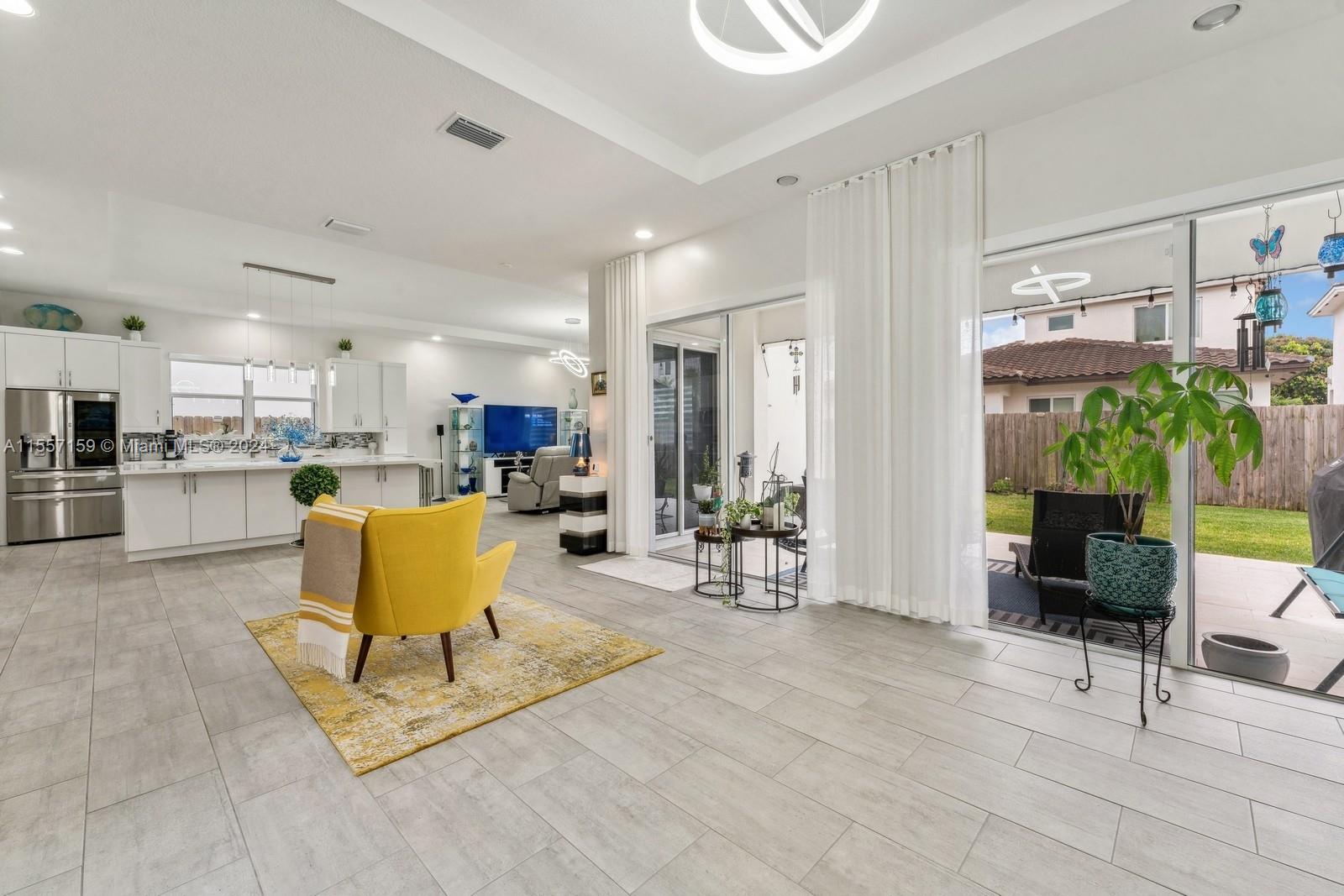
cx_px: 672
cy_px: 448
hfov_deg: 104.2
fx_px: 523
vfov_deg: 81.2
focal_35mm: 14
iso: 200
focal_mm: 14
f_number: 9
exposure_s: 1/15
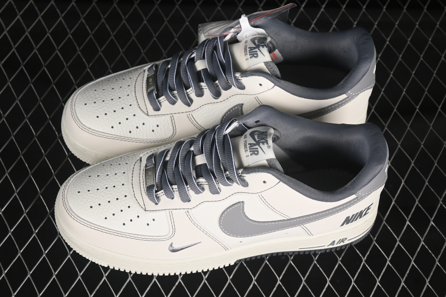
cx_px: 223
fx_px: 929
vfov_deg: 18.2
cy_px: 148
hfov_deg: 27.0
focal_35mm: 75
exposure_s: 1/80
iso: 160
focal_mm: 50
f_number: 7.1
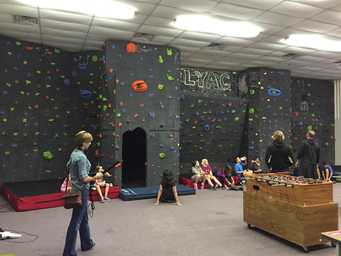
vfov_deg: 48.2
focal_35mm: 29
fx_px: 286
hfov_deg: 61.7
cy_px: 128
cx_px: 170
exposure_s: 1/17
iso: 250
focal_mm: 4.15
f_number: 2.2
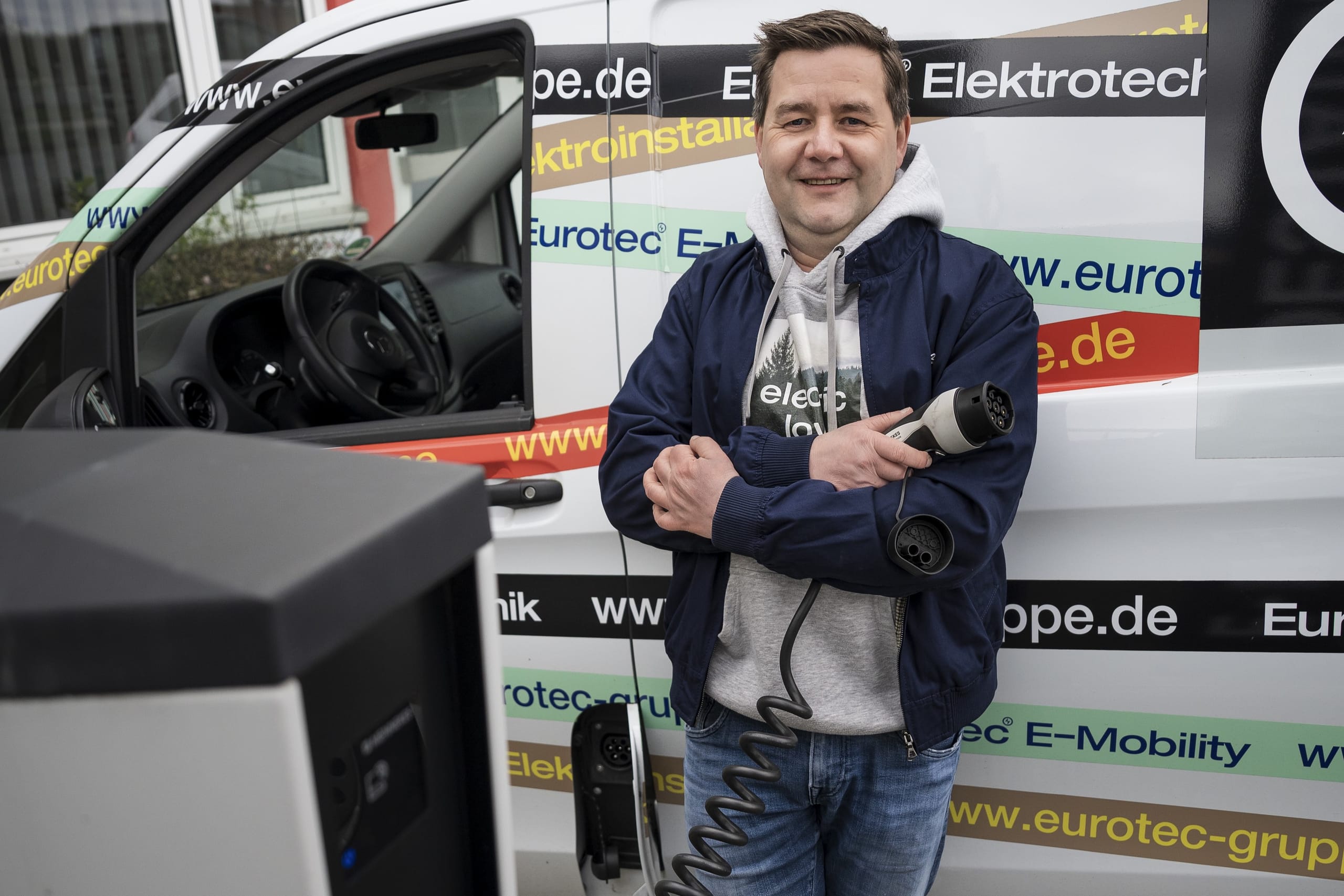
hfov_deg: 73.8
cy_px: 448
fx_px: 896
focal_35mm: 24
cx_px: 672
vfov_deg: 53.1
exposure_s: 1/1000
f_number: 2.8
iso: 400
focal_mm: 24
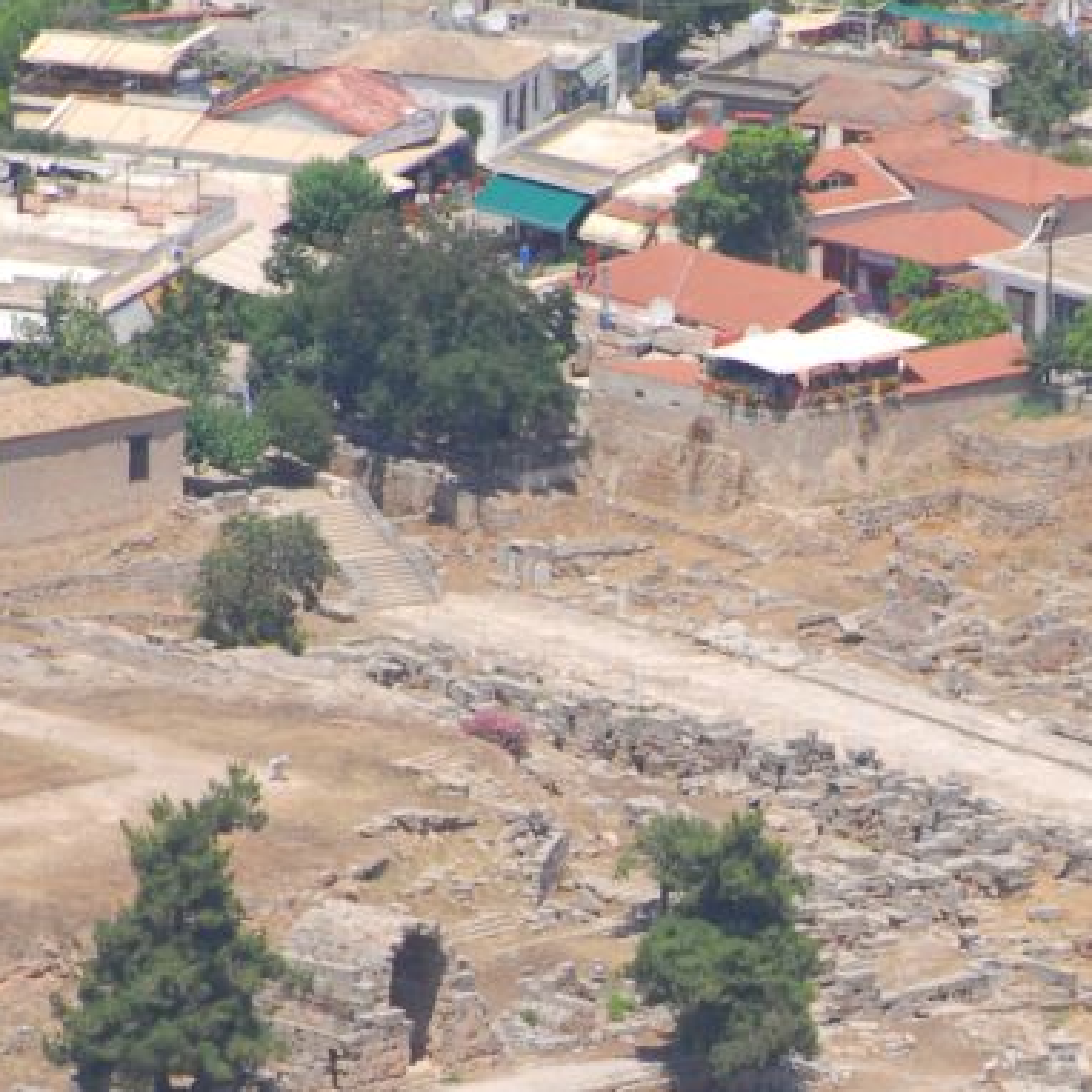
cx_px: 1069
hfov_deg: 1.7
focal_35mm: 1027
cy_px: 862
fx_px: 36654
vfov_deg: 1.7
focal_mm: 300
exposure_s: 1/320
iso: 125
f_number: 9
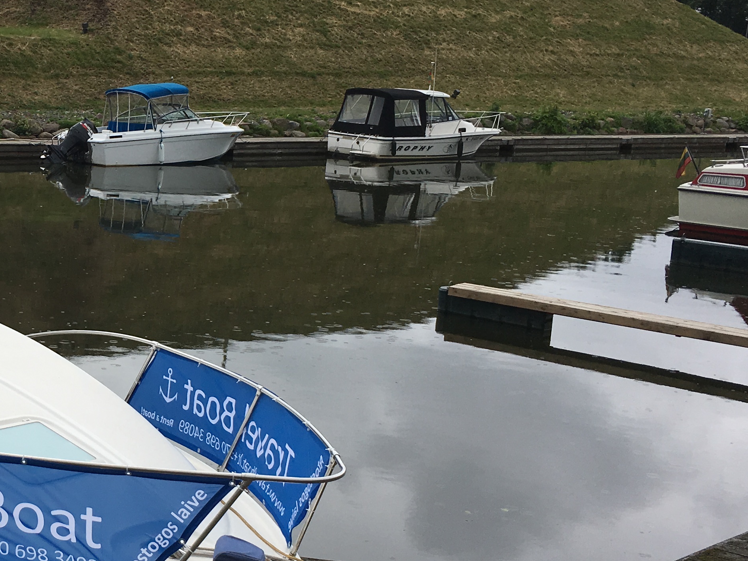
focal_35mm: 62
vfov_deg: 23.6
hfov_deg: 29.0
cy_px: 281
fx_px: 1340
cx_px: -15
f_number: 2.2
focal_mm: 4.15
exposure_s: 1/761
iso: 25
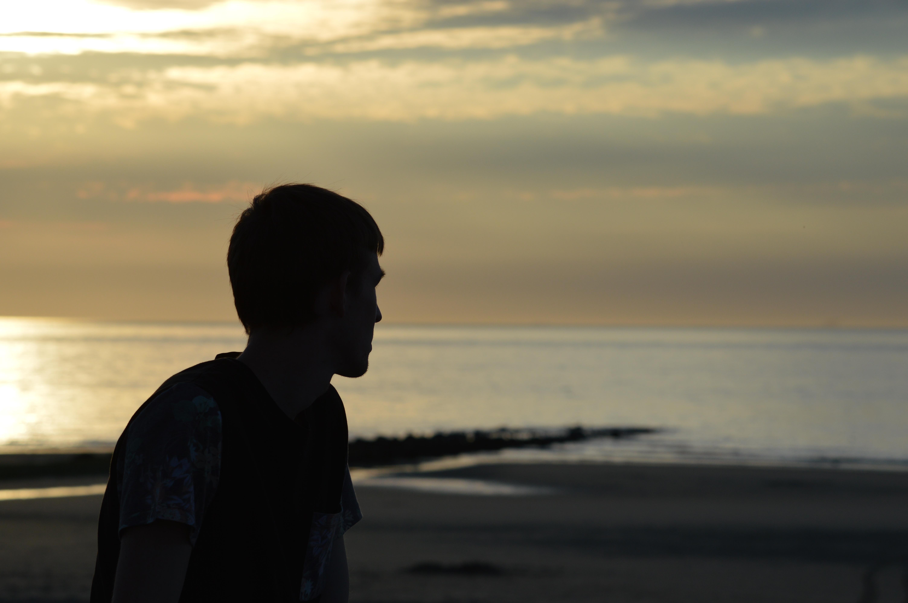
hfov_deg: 14.9
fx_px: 3478
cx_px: 454
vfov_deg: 9.9
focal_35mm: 138
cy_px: 302
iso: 200
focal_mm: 92
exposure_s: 1/1000
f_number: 8
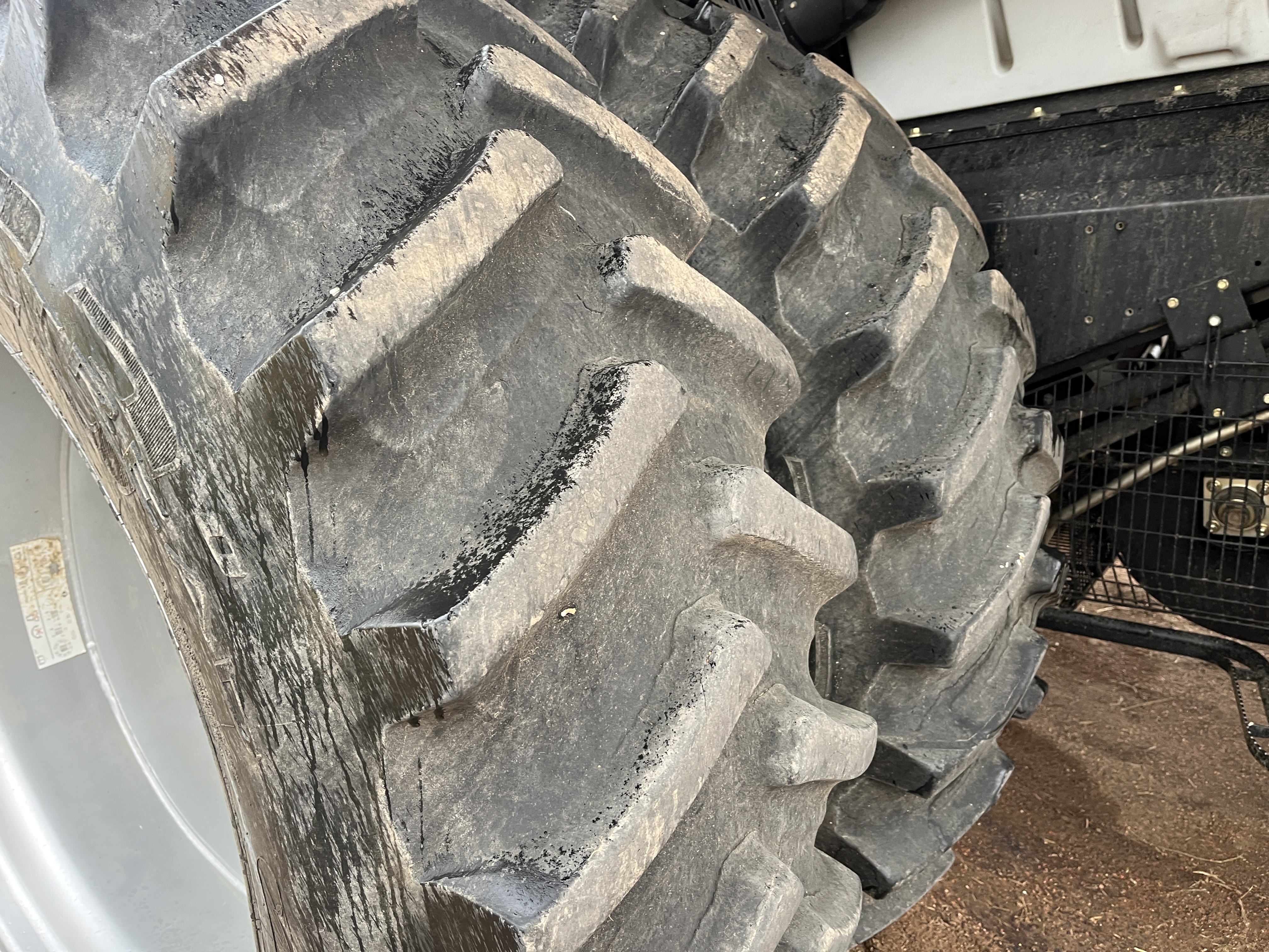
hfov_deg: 67.3
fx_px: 953
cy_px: 476
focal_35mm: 26
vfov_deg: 53.1
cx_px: 634
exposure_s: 1/71
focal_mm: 5.1
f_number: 1.6
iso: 125
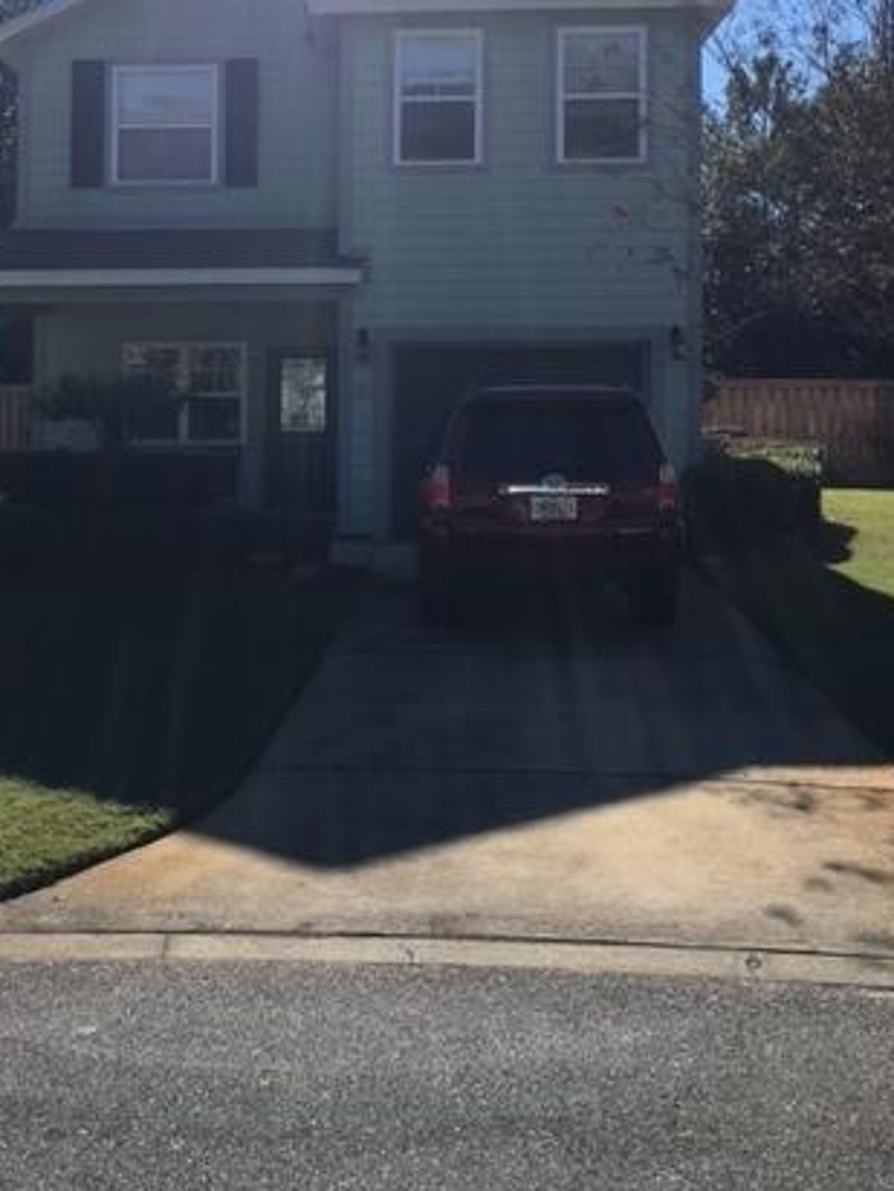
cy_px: 364
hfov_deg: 32.1
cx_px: 350
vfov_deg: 41.3
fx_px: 1550
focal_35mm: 45
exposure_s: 1/2481
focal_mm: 4.15
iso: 25
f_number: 2.2
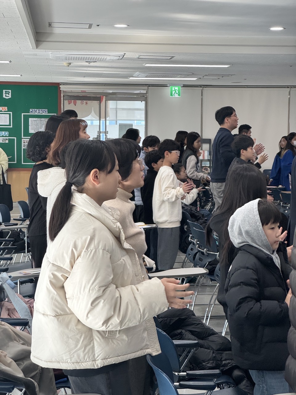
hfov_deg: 19.1
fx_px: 878
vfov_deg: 25.3
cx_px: 148
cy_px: 198
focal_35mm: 77
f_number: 2.8
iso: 160
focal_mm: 9
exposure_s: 1/120
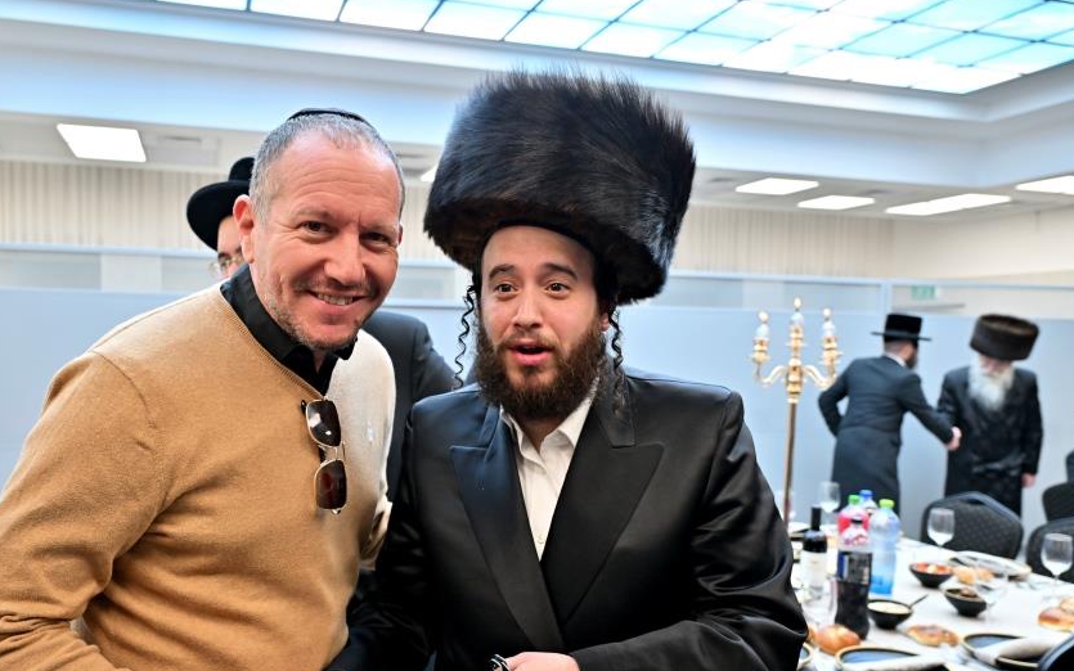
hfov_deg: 62.5
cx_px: 444
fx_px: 878
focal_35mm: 30
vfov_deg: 41.6
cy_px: 404
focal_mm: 24
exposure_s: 1/250
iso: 640
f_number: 4
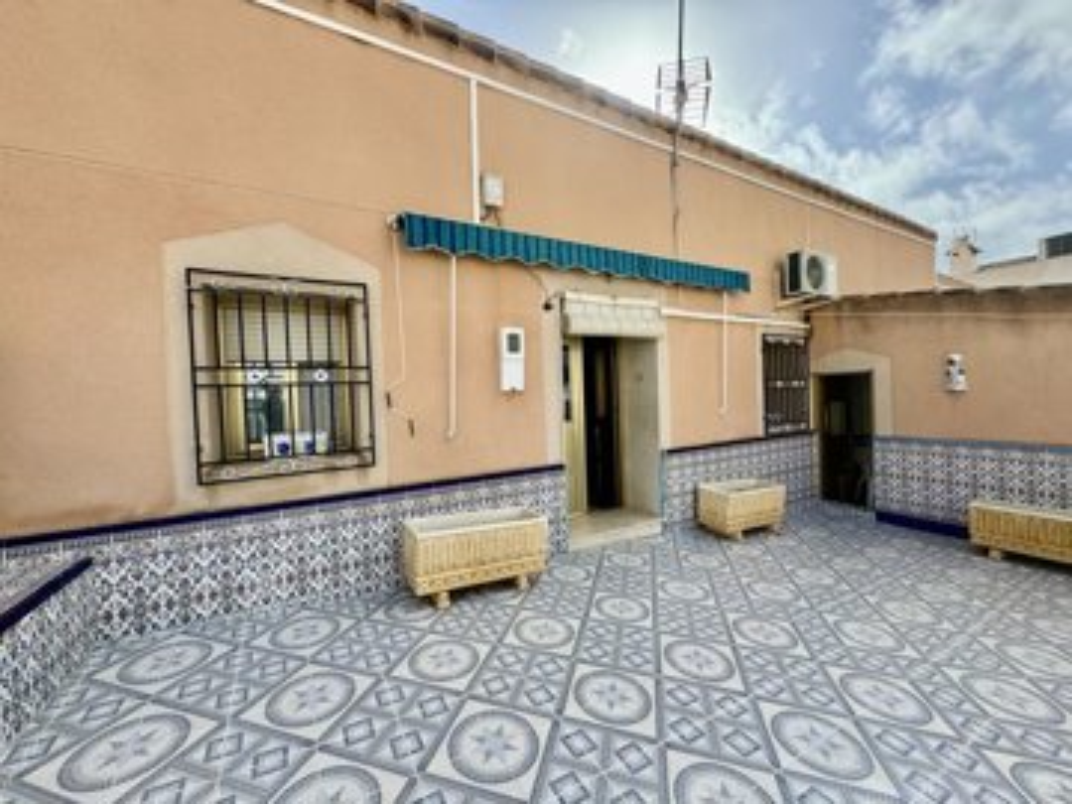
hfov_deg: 102.1
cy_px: 402
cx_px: 536
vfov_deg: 85.7
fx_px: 434
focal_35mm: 14
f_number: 2.2
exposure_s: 1/910
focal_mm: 2.22
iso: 50
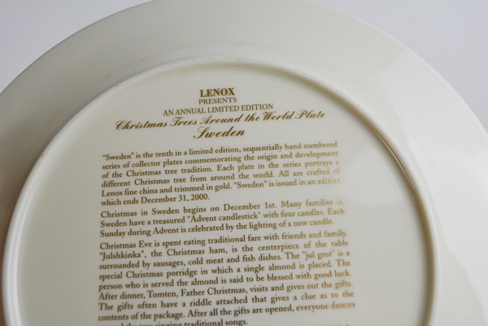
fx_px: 488
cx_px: 244
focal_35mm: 36
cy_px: 163
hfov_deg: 53.1
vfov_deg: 36.9
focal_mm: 24
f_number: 6.3
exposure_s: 1/160
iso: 200
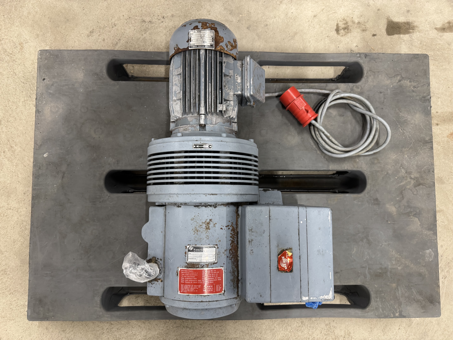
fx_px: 314
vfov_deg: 56.8
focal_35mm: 24
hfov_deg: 71.6
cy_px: 170
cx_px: 226
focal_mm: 6.76
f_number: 1.78
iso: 250
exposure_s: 1/50
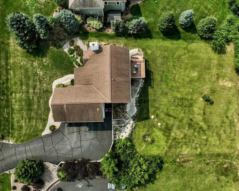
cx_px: 122
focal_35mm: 26
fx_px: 184
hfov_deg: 66.0
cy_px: 96
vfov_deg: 54.9
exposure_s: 1/800
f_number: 2.8
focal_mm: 12.29
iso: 100
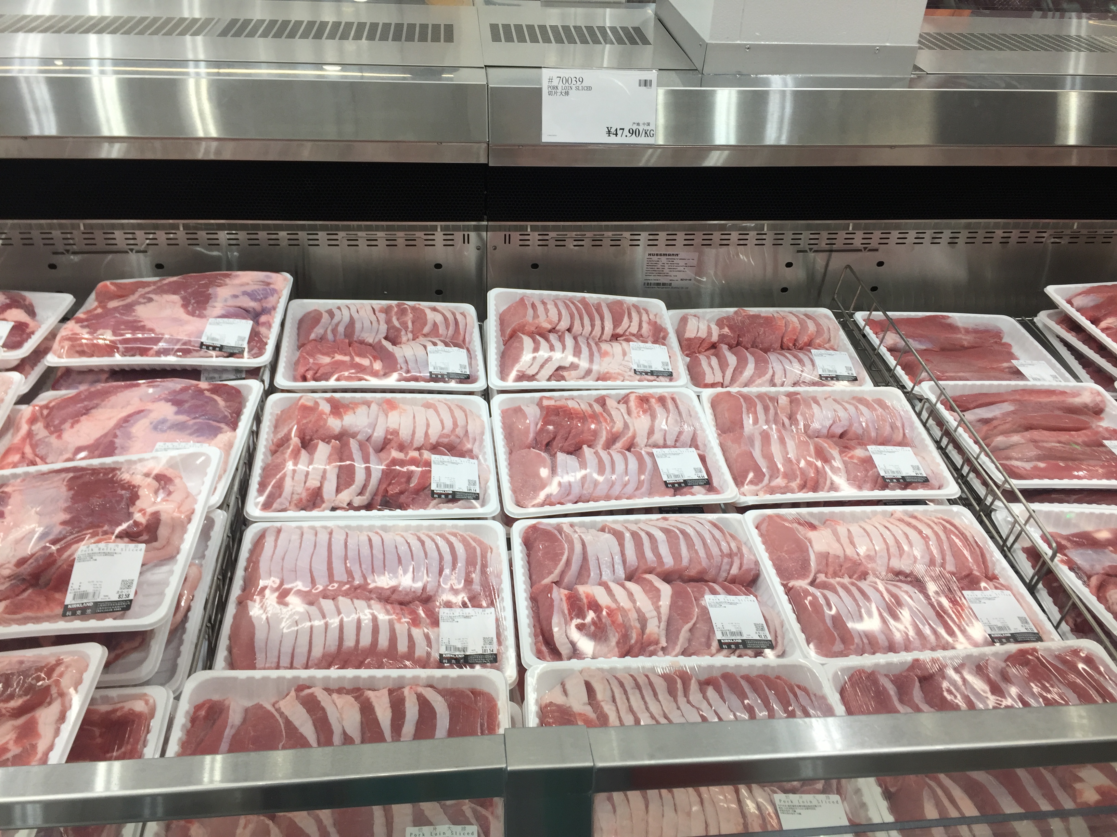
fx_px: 936
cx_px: 558
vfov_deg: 48.2
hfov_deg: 61.7
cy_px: 418
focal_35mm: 29
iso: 40
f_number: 2.2
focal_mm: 4.15
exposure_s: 1/100
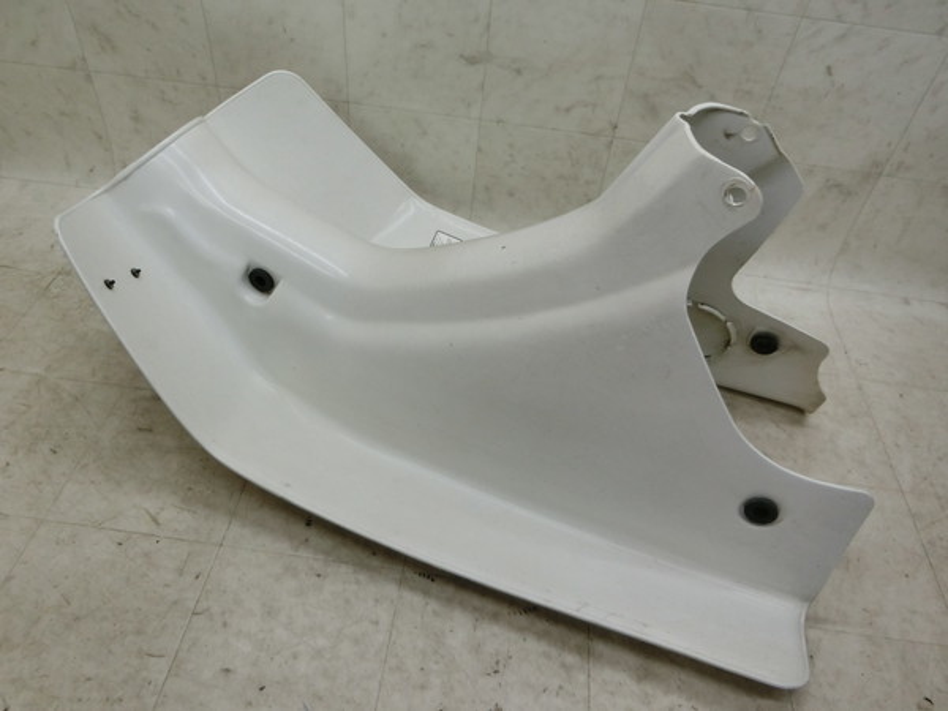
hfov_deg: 69.4
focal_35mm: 25
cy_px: 356
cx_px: 474
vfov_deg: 54.9
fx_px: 685
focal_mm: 4.5
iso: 160
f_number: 3.5
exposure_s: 1/125
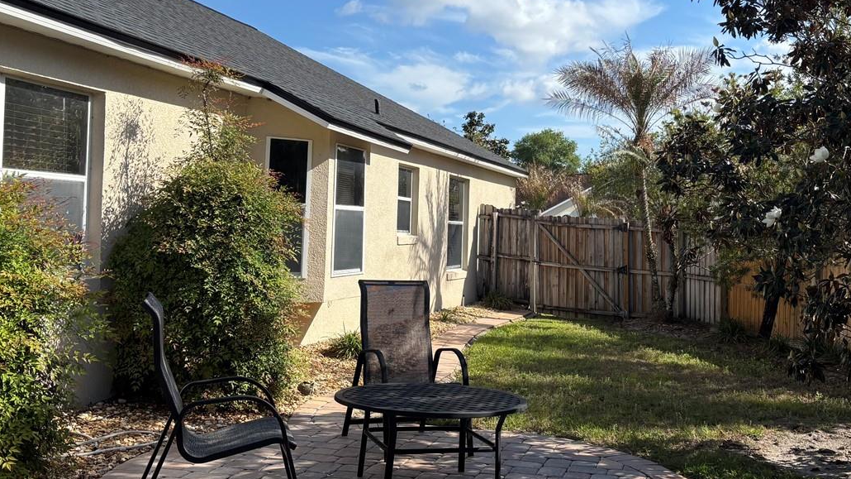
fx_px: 993
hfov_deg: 46.2
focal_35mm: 44
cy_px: 199
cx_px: 499
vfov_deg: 27.1
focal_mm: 5.96
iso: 50
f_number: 1.6
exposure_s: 1/2857
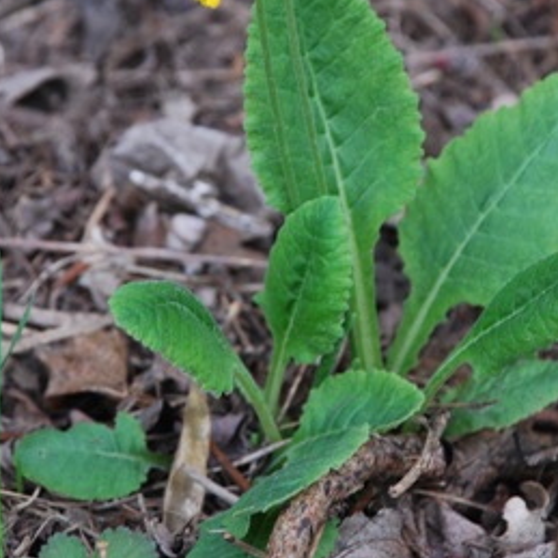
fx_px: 7770
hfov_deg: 4.1
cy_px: 112
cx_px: 334
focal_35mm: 426
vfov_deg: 4.1
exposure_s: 1/125
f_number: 5.6
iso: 400
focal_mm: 135
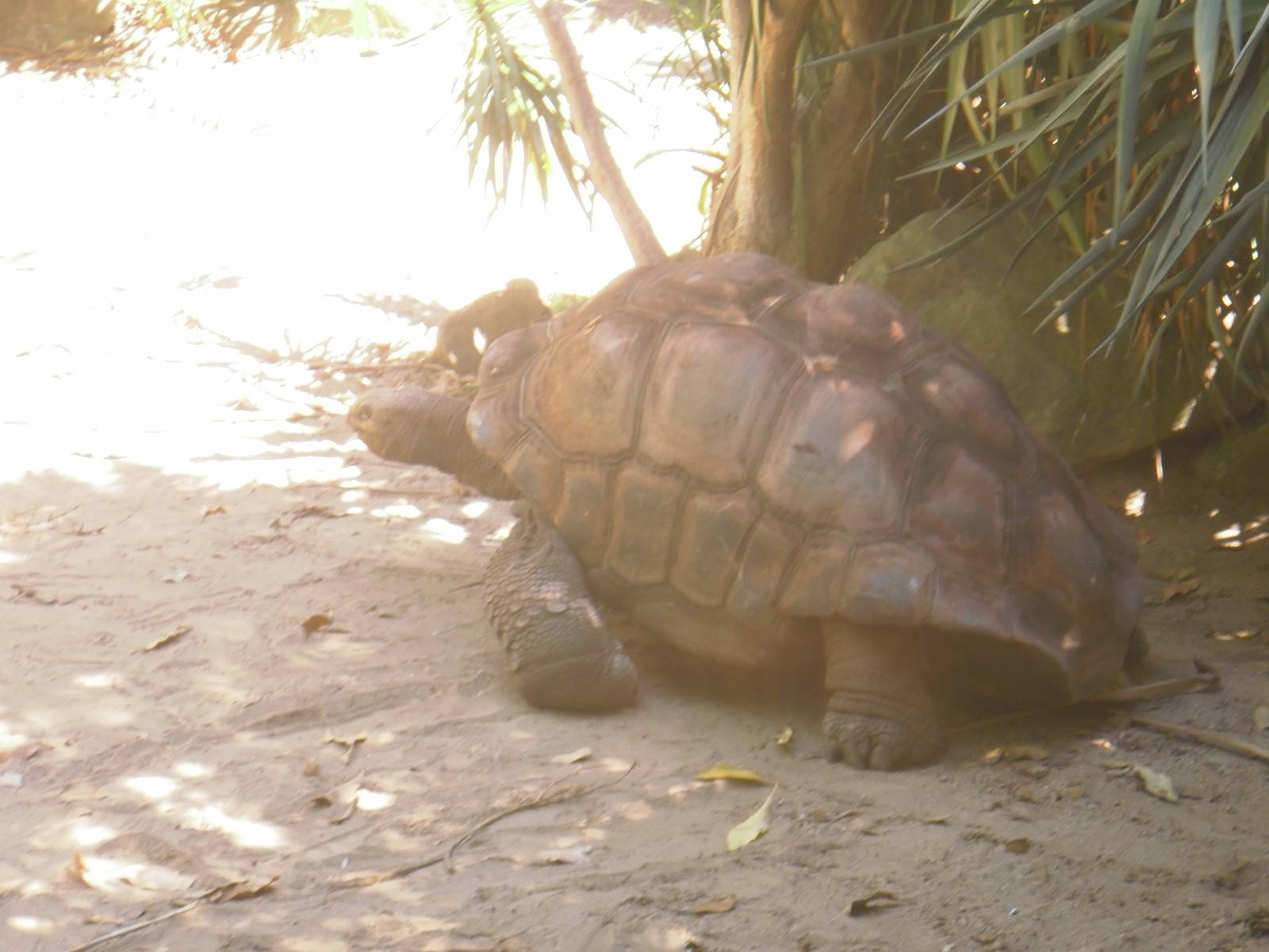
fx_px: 4179
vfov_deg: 13.0
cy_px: 476
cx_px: 634
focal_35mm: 114
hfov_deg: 17.3
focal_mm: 20.1
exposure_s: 1/30
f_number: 5
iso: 125
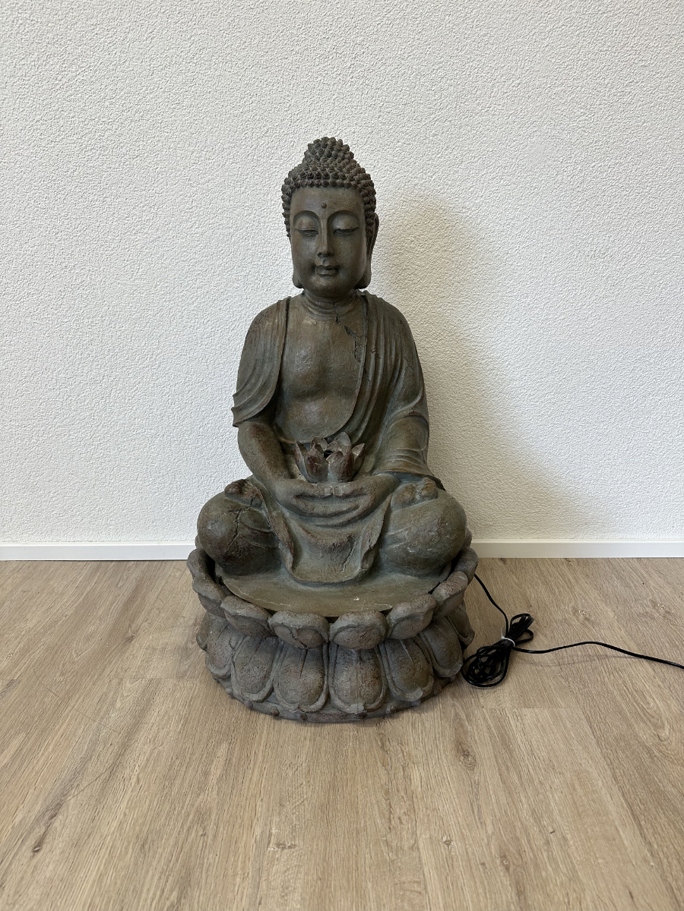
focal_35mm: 24
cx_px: 342
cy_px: 456
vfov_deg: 71.6
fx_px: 632
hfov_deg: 56.8
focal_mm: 6.9
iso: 125
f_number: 1.8
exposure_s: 1/100
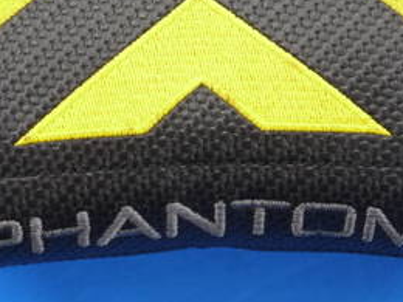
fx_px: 1432
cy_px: -9
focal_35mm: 123
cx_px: 186
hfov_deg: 16.0
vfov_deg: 11.9
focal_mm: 25
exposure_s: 1/100
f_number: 4.6
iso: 800
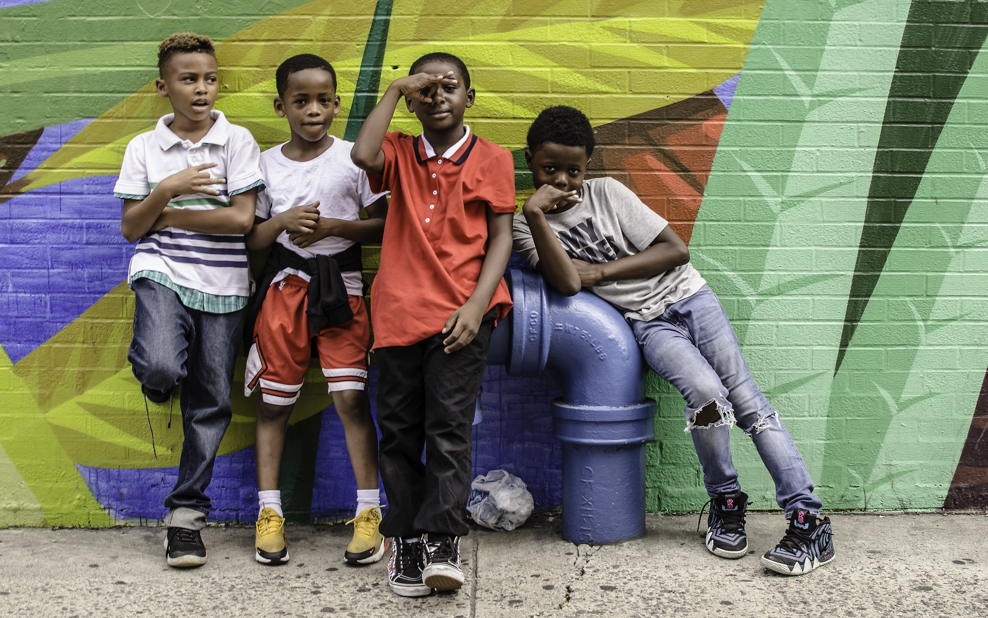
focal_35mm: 54
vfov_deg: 24.2
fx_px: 1441
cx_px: 495
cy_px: 290
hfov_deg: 37.8
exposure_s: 1/160
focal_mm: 35
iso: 400
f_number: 6.3
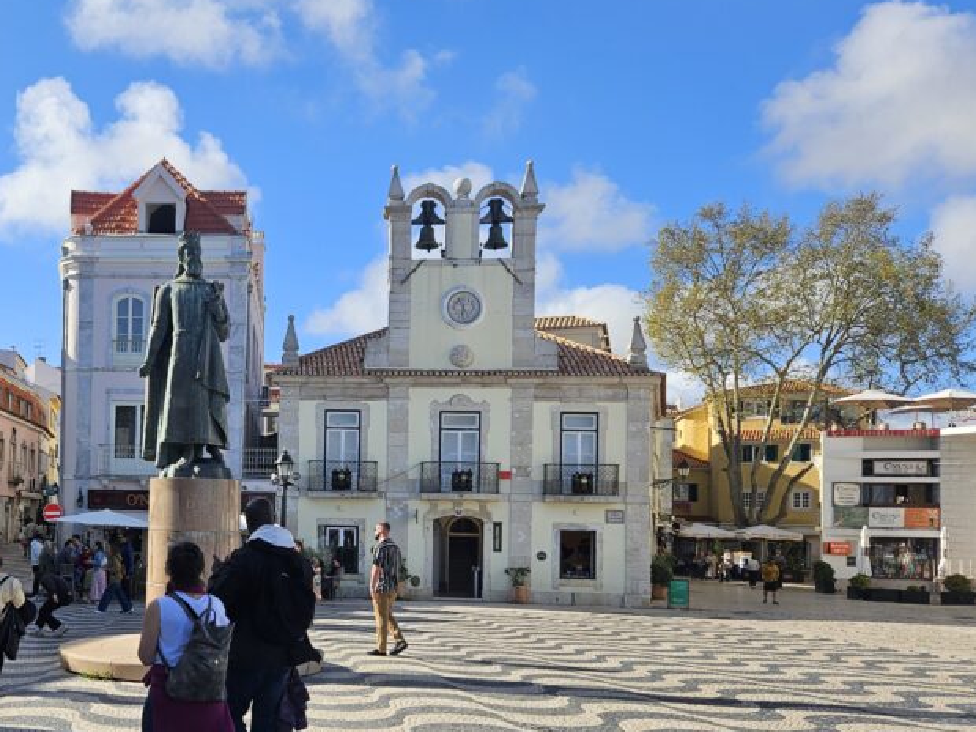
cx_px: 214
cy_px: 480
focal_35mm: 38
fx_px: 1071
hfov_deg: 46.7
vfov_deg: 37.4
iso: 25
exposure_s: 1/1429
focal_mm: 5.4
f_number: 1.8
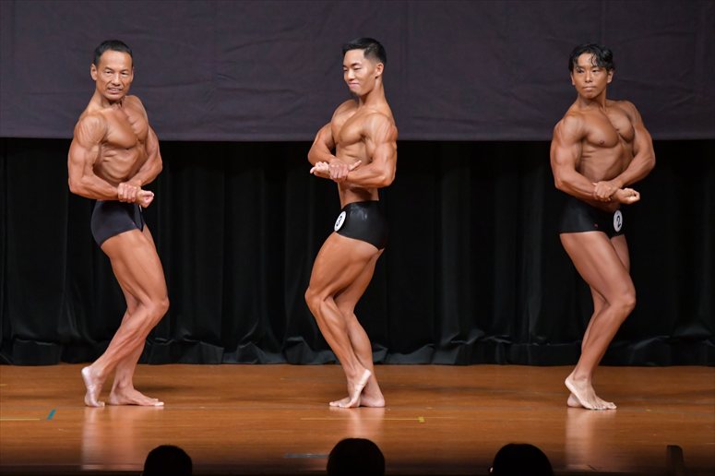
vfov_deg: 5.1
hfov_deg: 7.6
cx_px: 358
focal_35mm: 270
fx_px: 5360
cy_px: 238
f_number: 5.6
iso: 5000
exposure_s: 1/400
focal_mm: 180
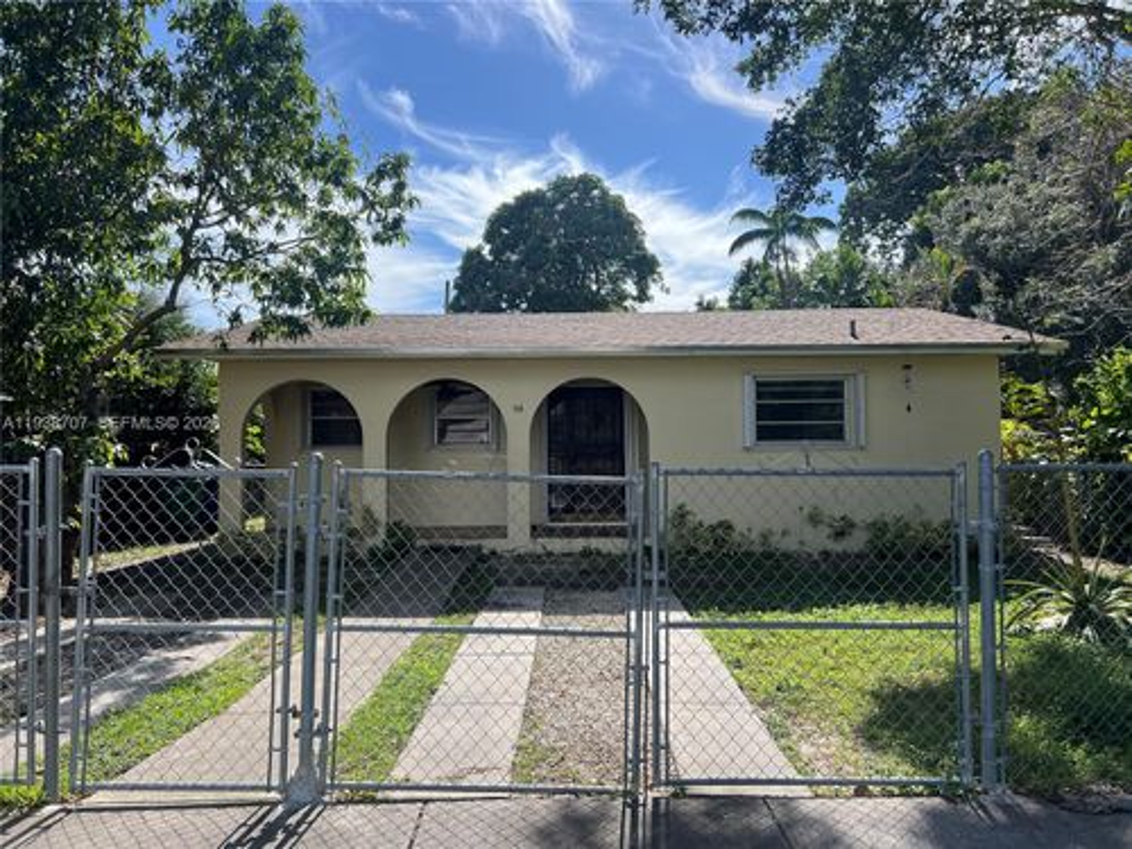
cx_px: 566
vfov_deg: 53.1
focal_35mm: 26
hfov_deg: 67.3
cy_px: 424
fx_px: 850
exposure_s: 1/2915
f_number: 1.5
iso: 50
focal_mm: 5.7
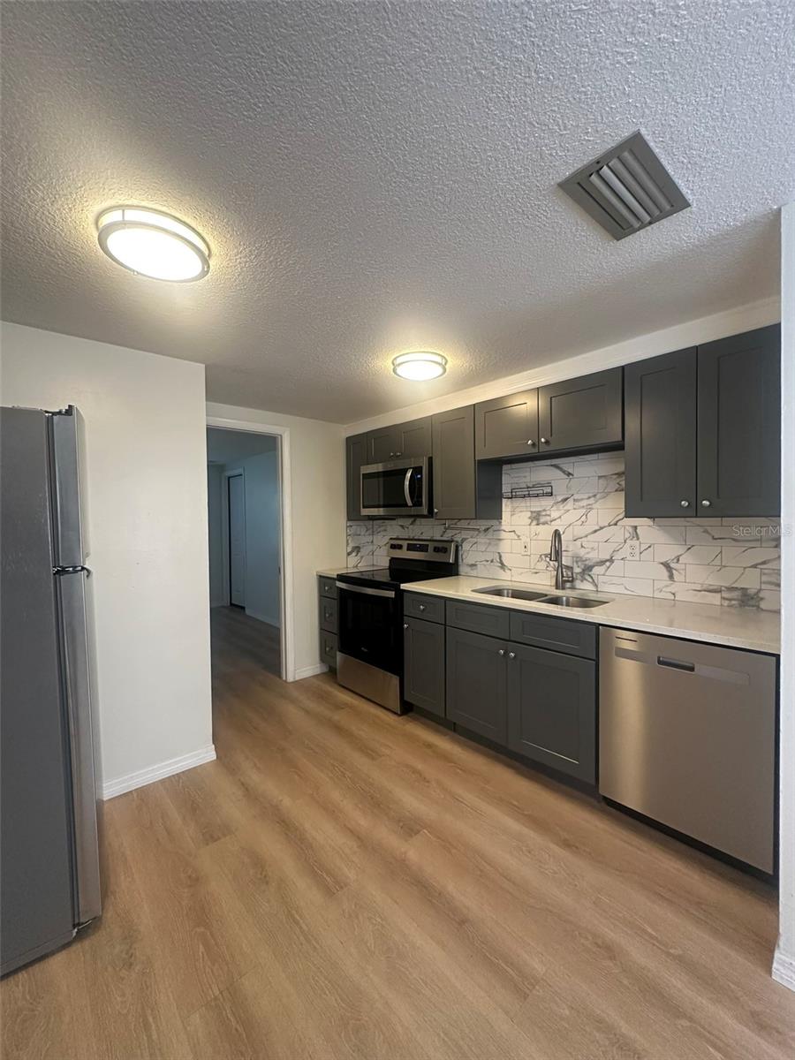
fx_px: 429
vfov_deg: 102.1
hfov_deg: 85.7
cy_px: 530
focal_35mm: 14
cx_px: 398
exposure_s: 1/120
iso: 320
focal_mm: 2.22
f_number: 2.2
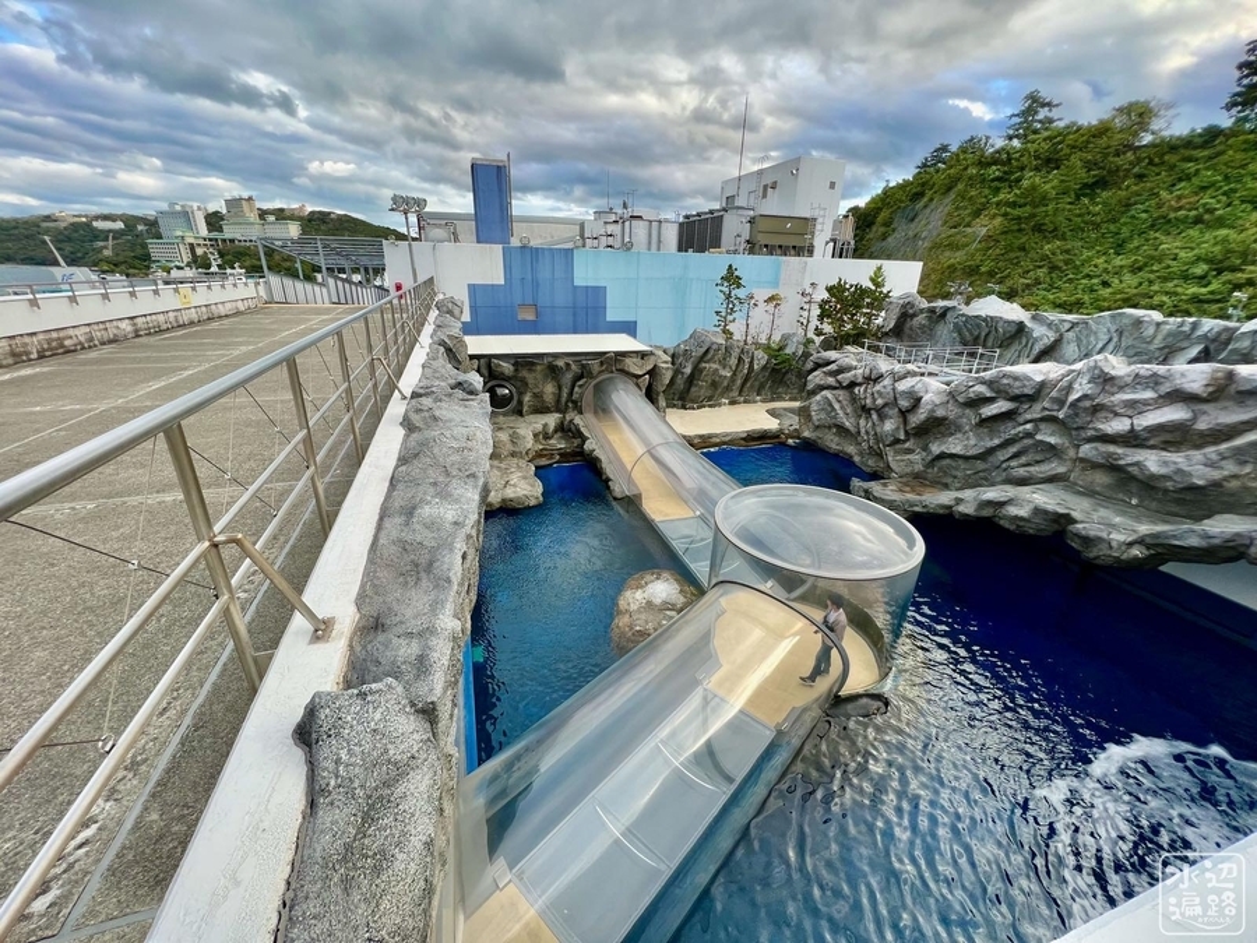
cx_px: 628
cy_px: 472
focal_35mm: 13
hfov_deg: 106.2
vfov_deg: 89.9
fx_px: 472
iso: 32
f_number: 1.8
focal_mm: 1.57
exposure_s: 1/246
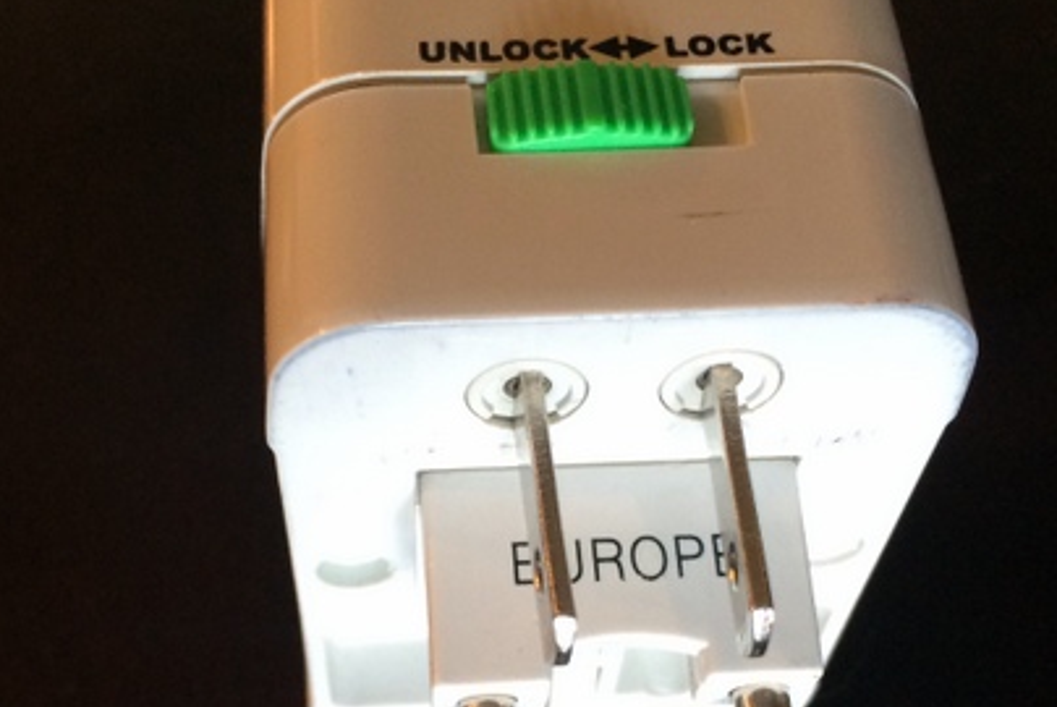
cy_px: 525
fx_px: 1587
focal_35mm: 54
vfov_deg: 24.8
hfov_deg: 36.8
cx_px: 487
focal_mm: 4.12
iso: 160
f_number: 2.2
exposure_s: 1/30
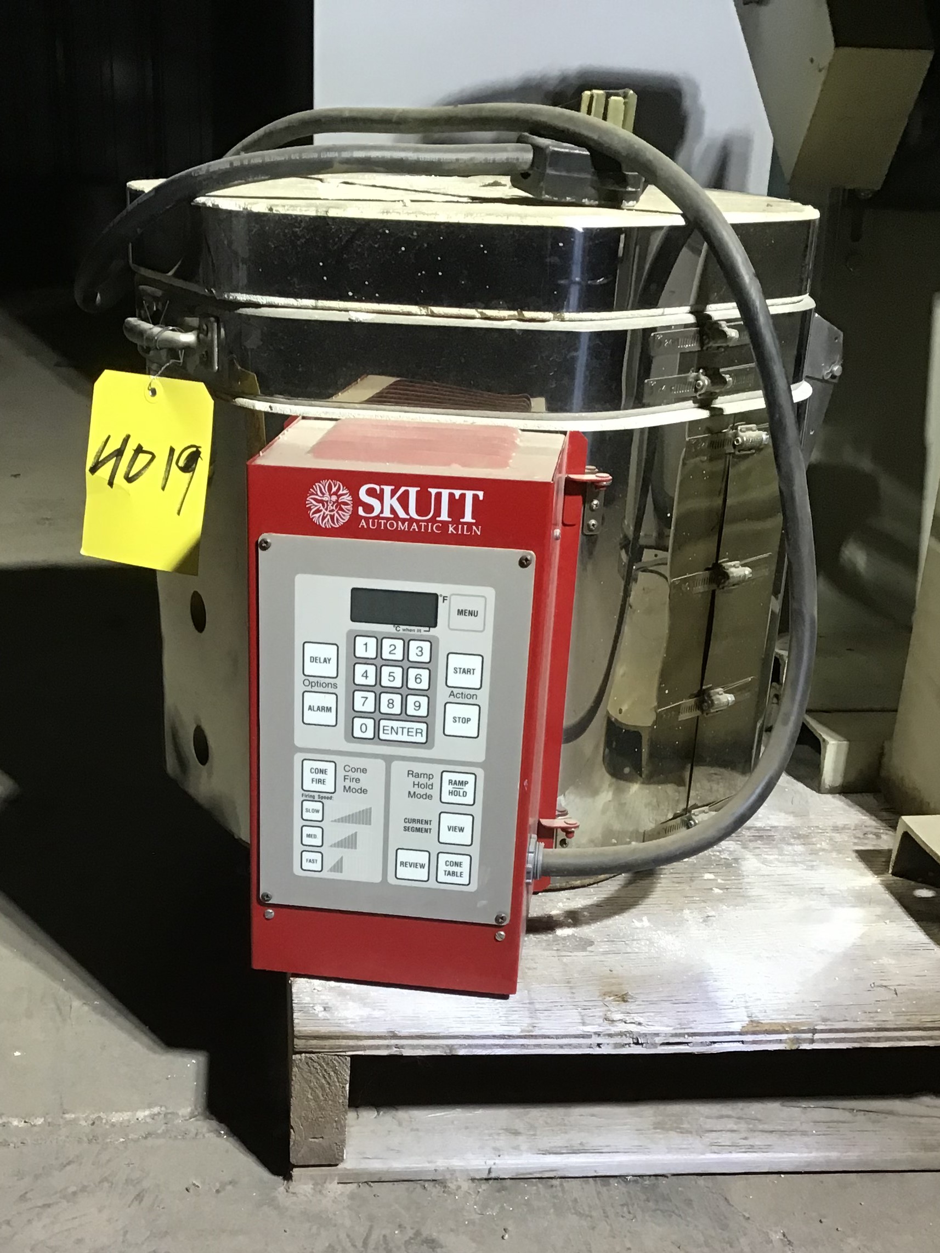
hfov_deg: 45.5
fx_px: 1122
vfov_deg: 58.3
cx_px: 470
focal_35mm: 31
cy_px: 626
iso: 100
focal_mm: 3.3
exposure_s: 1/30
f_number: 2.4
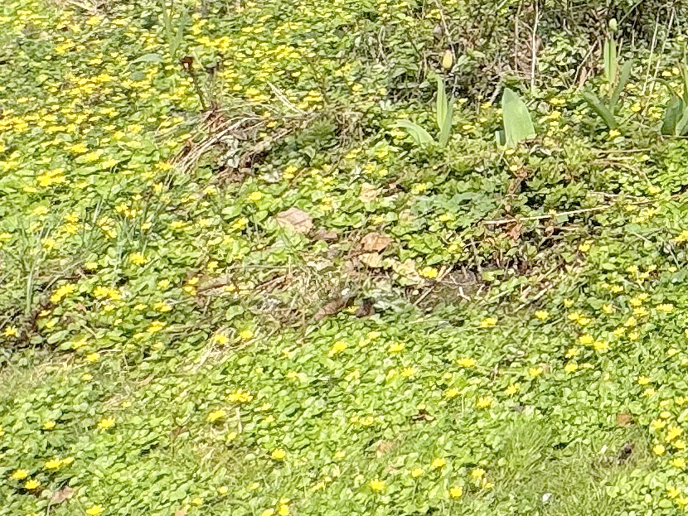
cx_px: 1250
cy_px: -256
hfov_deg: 20.2
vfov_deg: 19.0
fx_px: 1352
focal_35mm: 68
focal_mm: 2.22
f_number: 2.2
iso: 40
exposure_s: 1/1063
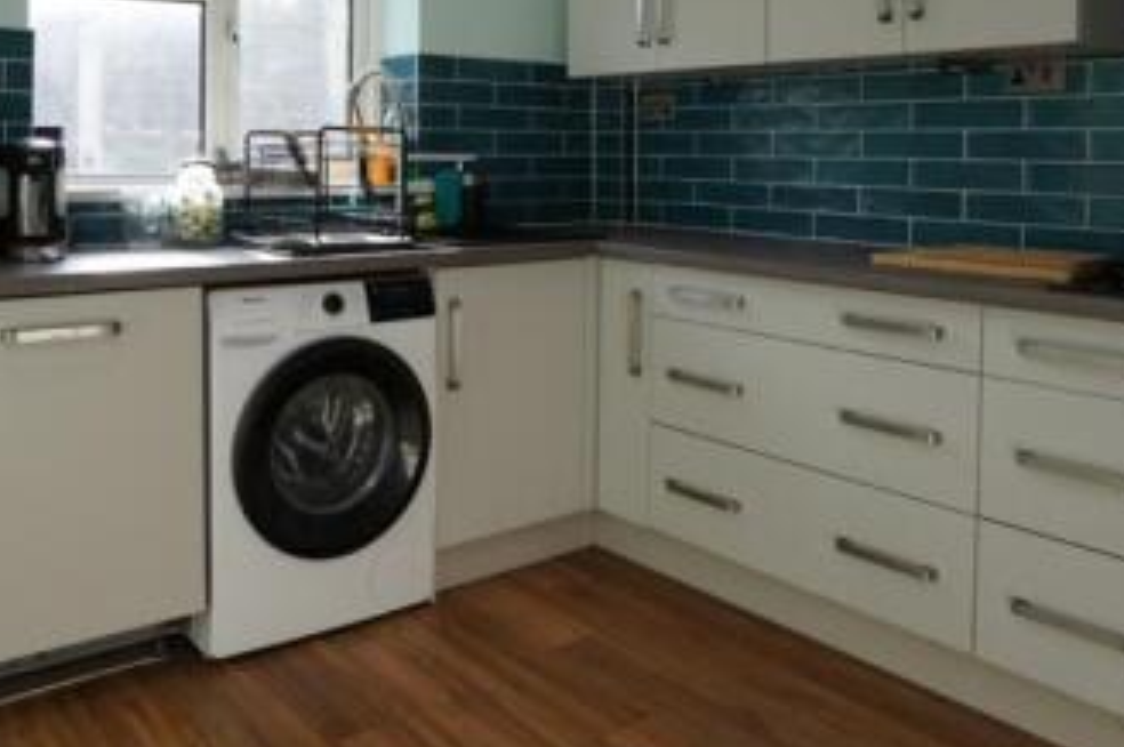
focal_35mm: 32
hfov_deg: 58.4
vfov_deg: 39.7
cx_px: 463
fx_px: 998
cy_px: 166
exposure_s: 1/125
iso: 400
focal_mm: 16
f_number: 8
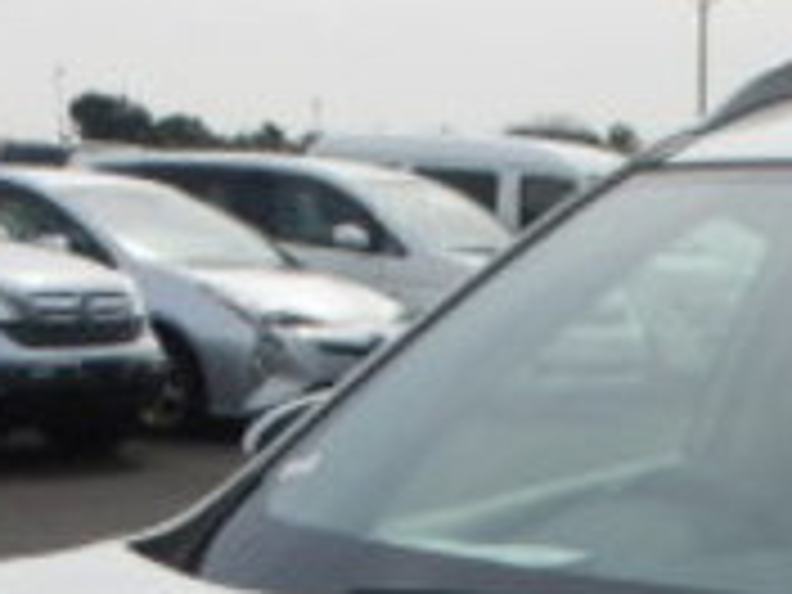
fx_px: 2494
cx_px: 801
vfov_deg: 12.1
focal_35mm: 109
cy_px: 1192
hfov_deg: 17.6
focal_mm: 4.3
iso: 125
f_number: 4.1
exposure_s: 1/1250
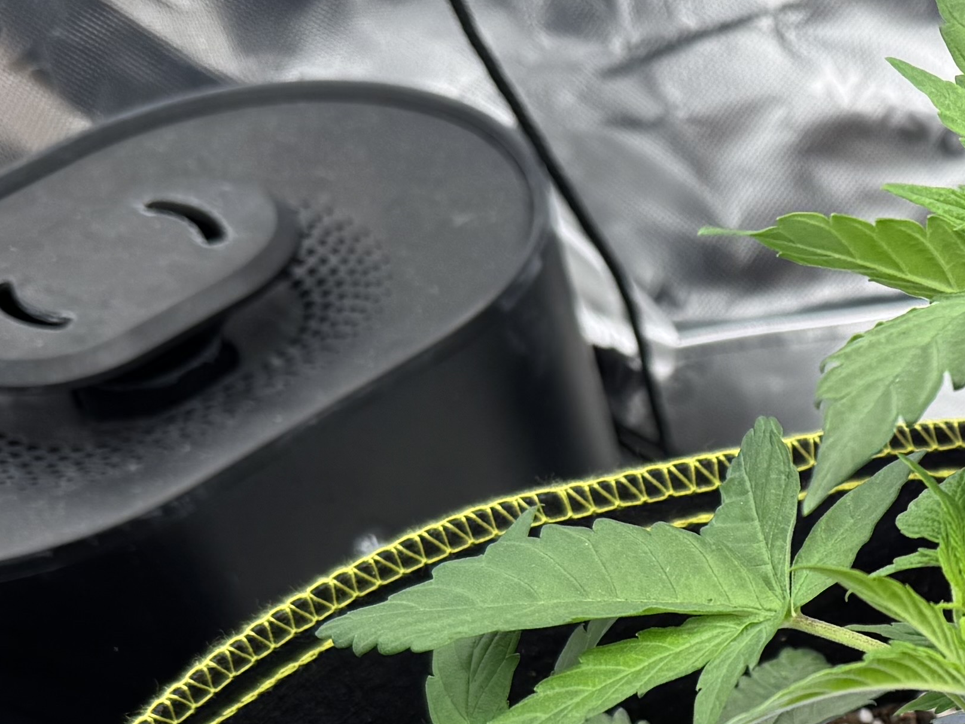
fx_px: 2370
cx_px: 1258
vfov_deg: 16.5
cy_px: 925
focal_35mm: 85
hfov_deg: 20.9
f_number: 1.78
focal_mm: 6.76
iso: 80
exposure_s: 1/639
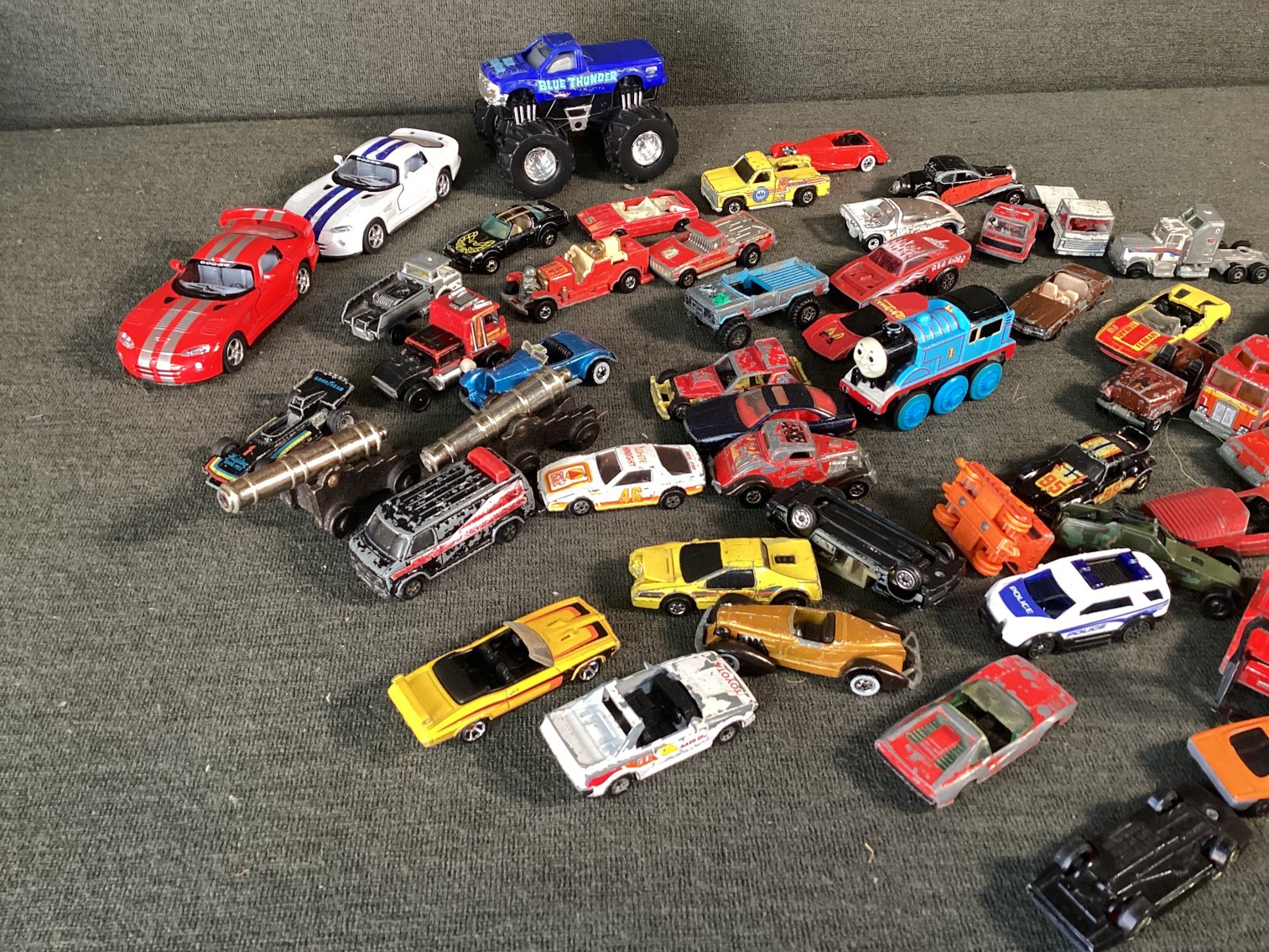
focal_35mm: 31
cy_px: 476
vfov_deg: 45.4
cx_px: 634
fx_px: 1137
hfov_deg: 58.3
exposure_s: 1/60
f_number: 2.4
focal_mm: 3.3
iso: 250
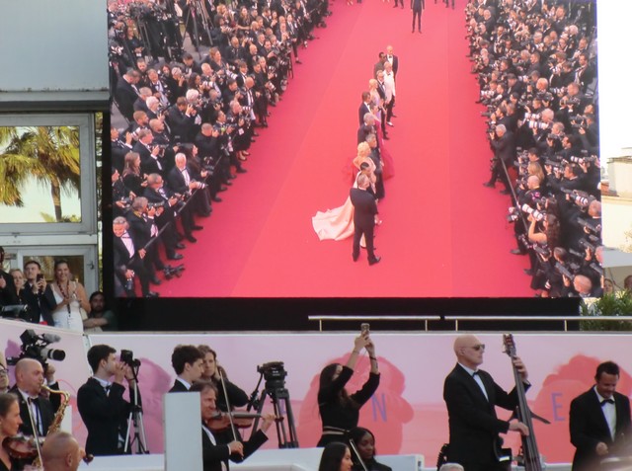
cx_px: 316
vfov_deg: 6.2
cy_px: 236
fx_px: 4372
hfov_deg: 8.3
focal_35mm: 240
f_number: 5.7
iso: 250
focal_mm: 43
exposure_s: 1/250
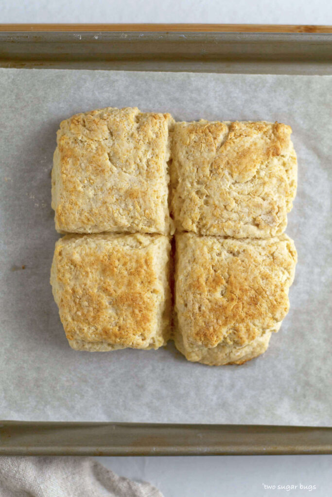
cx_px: 166
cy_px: 248
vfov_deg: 27.0
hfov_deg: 18.2
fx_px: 1037
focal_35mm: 75
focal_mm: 50
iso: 200
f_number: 2.8
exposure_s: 1/125
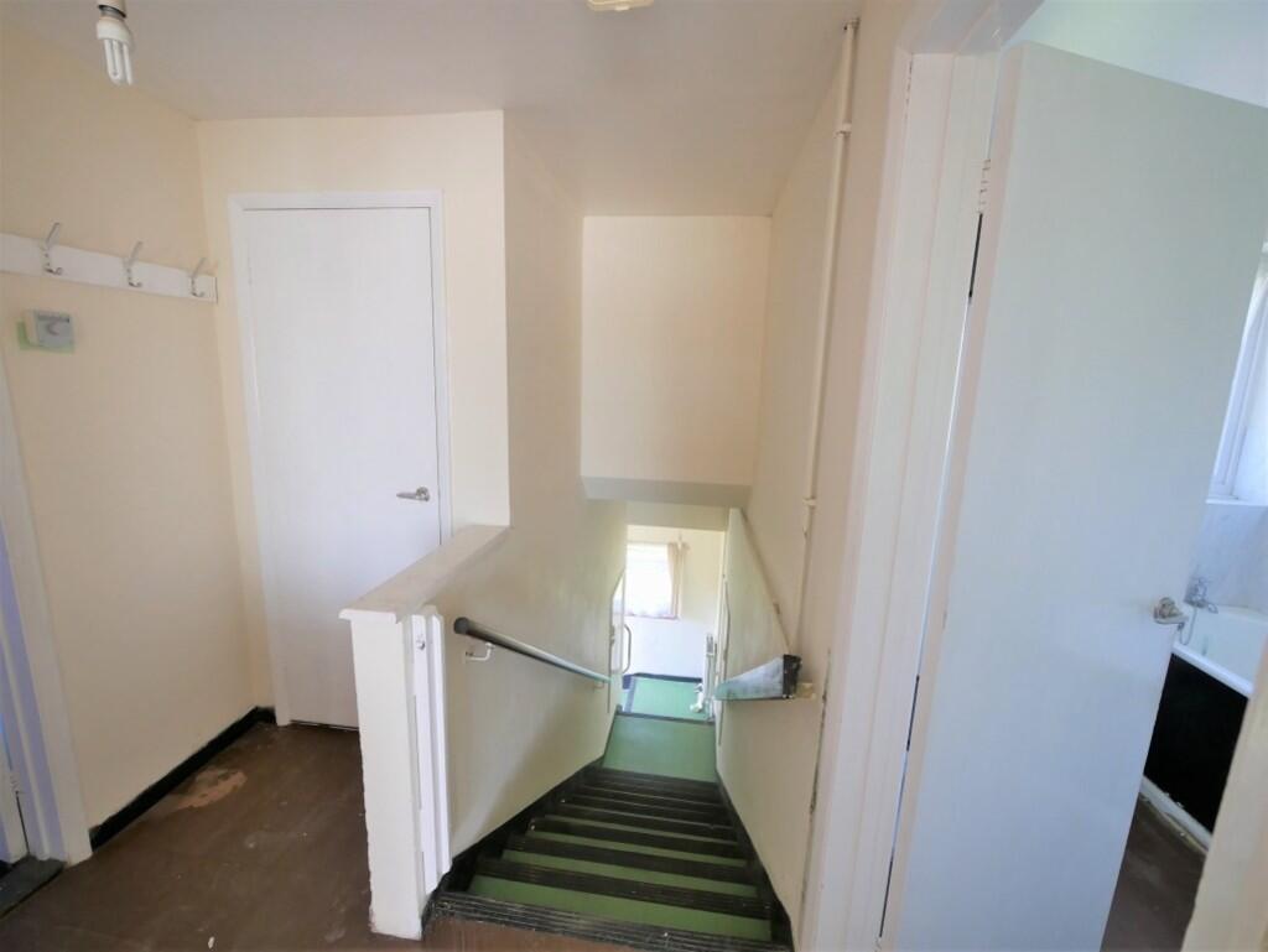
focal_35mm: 14
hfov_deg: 102.0
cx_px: 634
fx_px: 513
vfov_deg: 85.7
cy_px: 476
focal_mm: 7
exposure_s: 1/60
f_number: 4
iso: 640
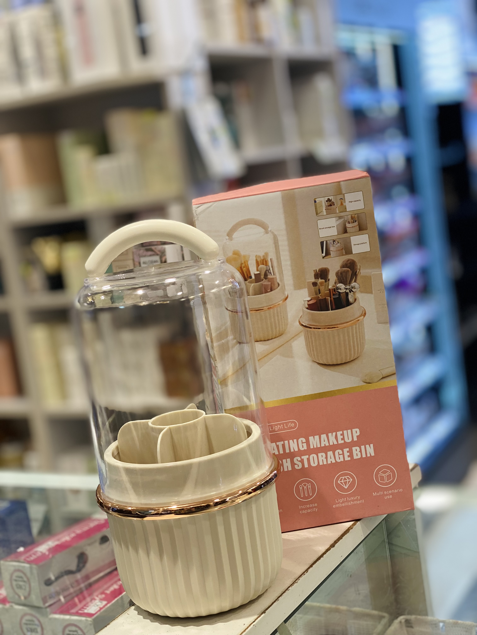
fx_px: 955
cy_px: 318
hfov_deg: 28.0
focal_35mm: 52
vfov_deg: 36.8
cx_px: 238
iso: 40
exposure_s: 1/100
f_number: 2
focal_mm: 6
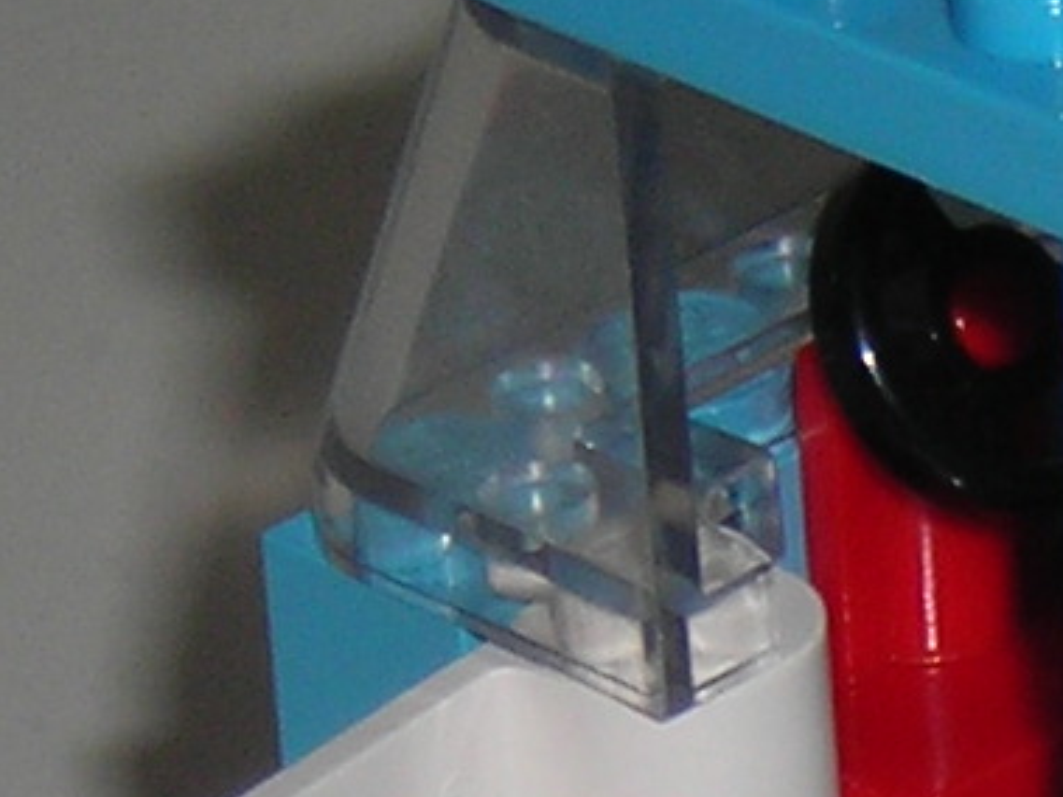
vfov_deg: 2.8
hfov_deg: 3.7
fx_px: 16178
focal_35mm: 527
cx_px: 1568
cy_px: 1807
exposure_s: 1/60.1
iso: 50
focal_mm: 12.7
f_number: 8.4
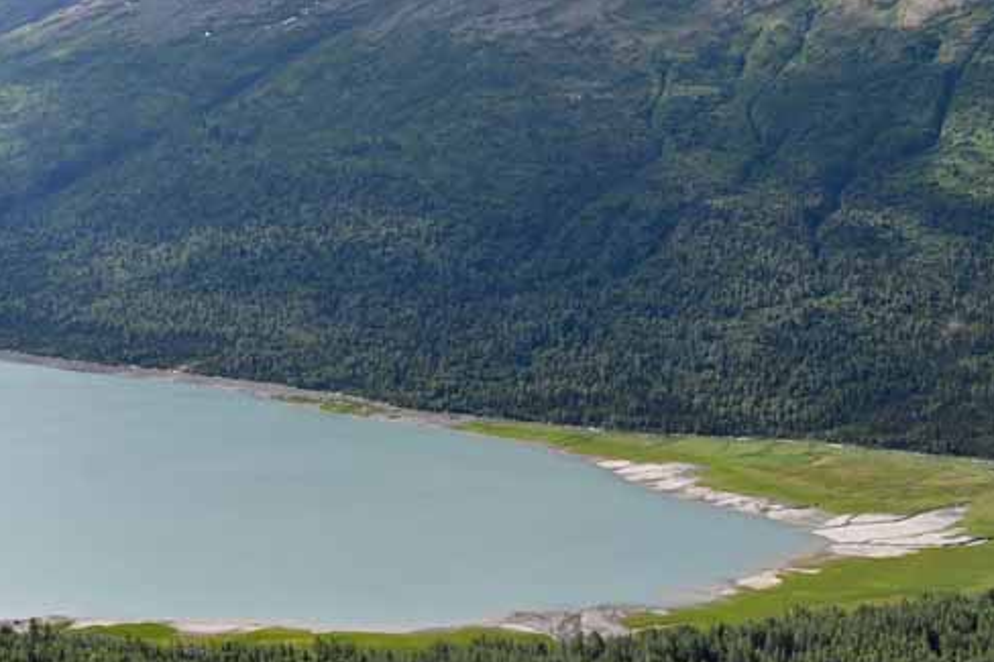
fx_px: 1766
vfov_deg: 21.2
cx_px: 483
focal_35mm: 64
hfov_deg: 31.4
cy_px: 281
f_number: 6.3
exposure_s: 1/500
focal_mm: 39
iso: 100
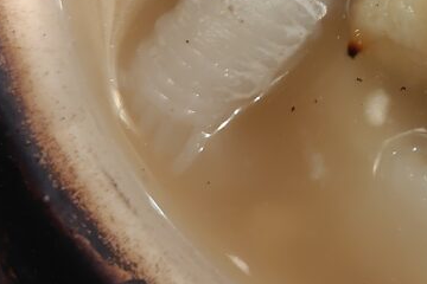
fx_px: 1008
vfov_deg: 14.9
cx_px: 591
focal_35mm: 85
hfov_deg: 21.1
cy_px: -150
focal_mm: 5.6
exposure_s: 1/50
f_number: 1.9
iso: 659
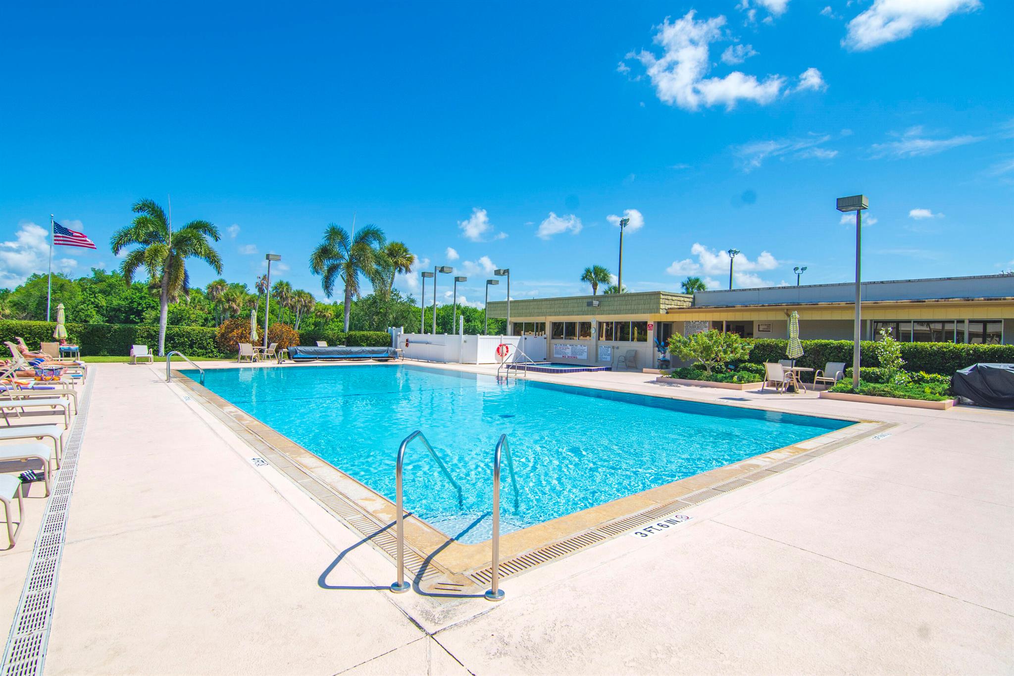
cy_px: 338
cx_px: 507
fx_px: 676
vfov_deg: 53.1
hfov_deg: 73.7
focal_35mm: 24
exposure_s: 1/1000
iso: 320
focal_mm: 16
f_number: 8
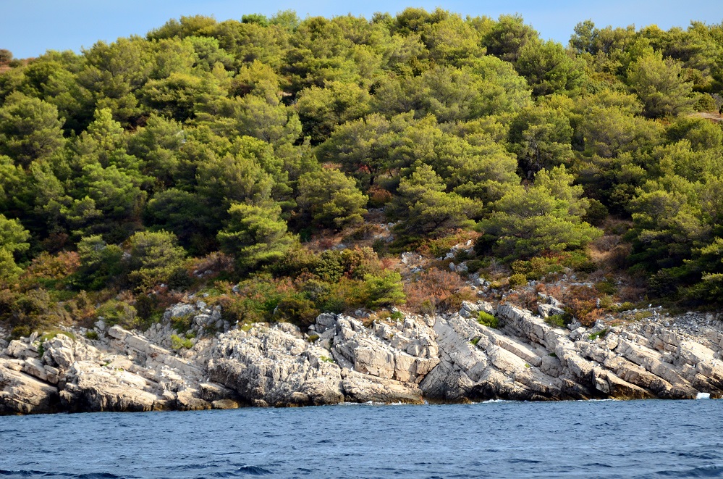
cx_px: 362
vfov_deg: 4.0
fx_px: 6912
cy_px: 240
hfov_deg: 6.0
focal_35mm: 345
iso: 640
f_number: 5.3
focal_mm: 230
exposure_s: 1/2500
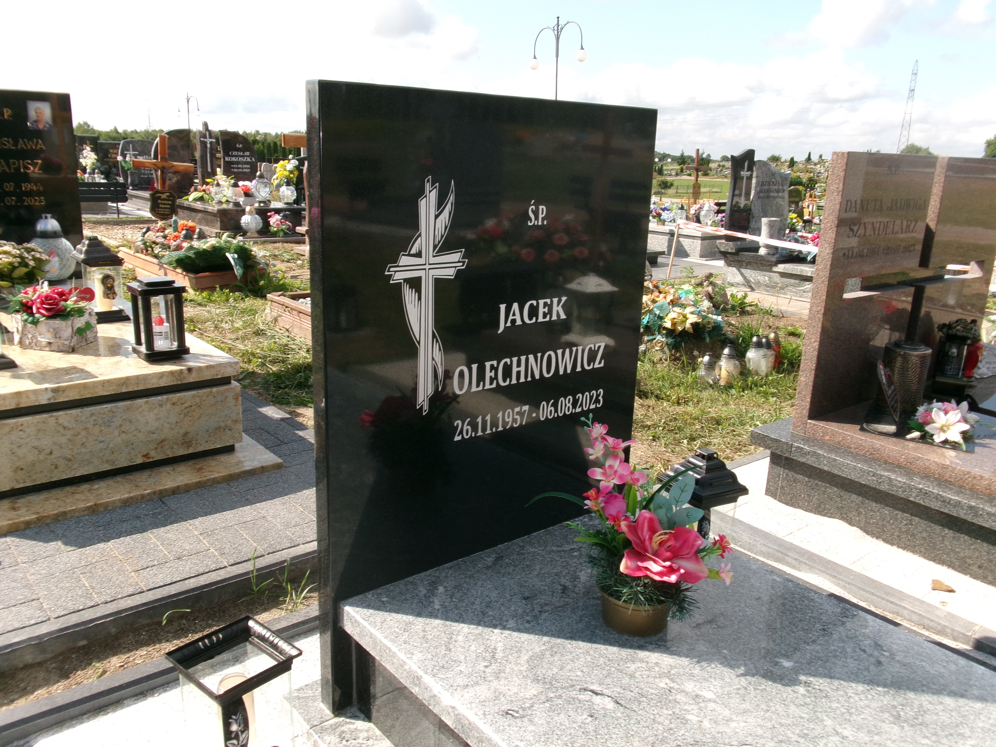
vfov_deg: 49.7
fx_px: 806
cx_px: 498
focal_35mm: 28
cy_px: 374
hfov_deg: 63.4
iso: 100
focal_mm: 5.1
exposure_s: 1/75
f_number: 10.8
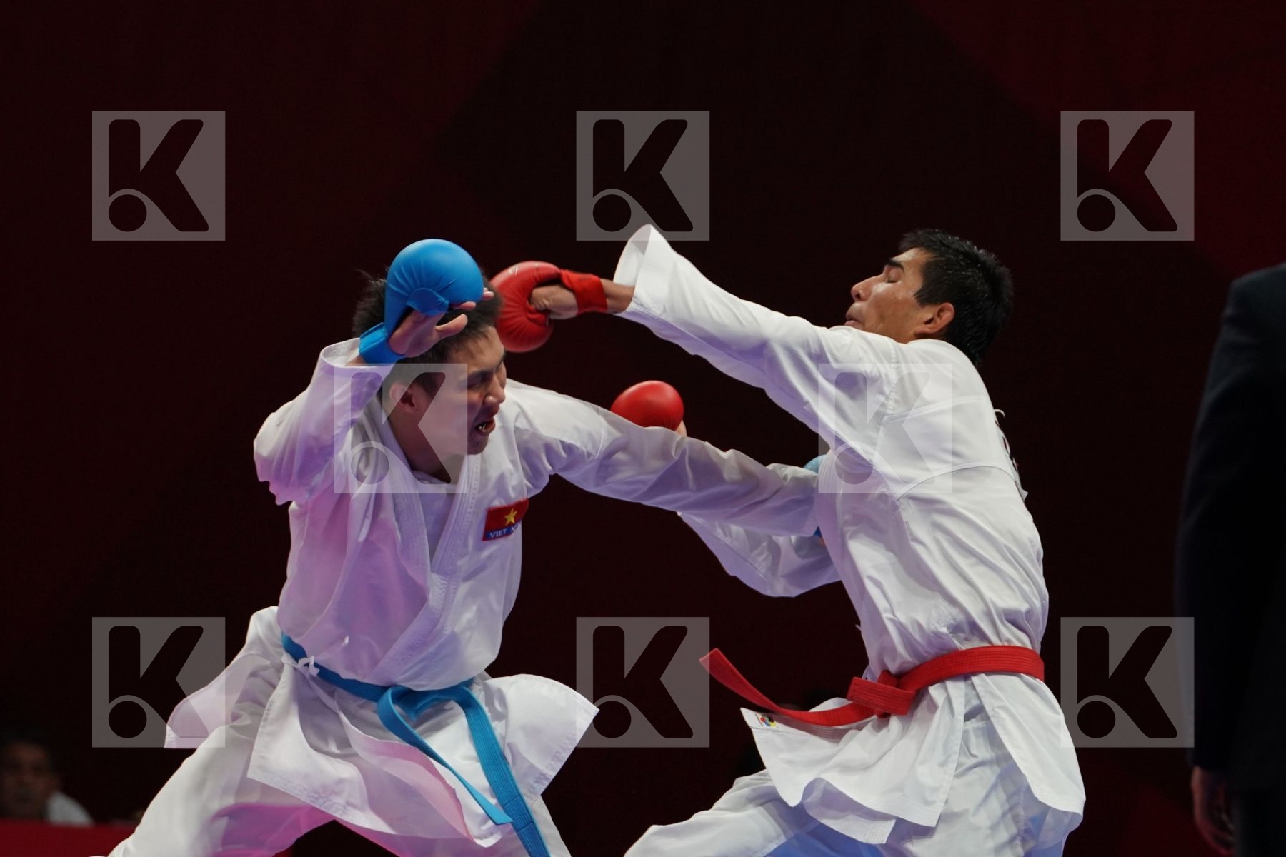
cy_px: 428
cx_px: 643
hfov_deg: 6.8
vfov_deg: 4.5
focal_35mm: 303
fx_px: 10823
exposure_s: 1/1000
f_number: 4
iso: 2000
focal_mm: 202
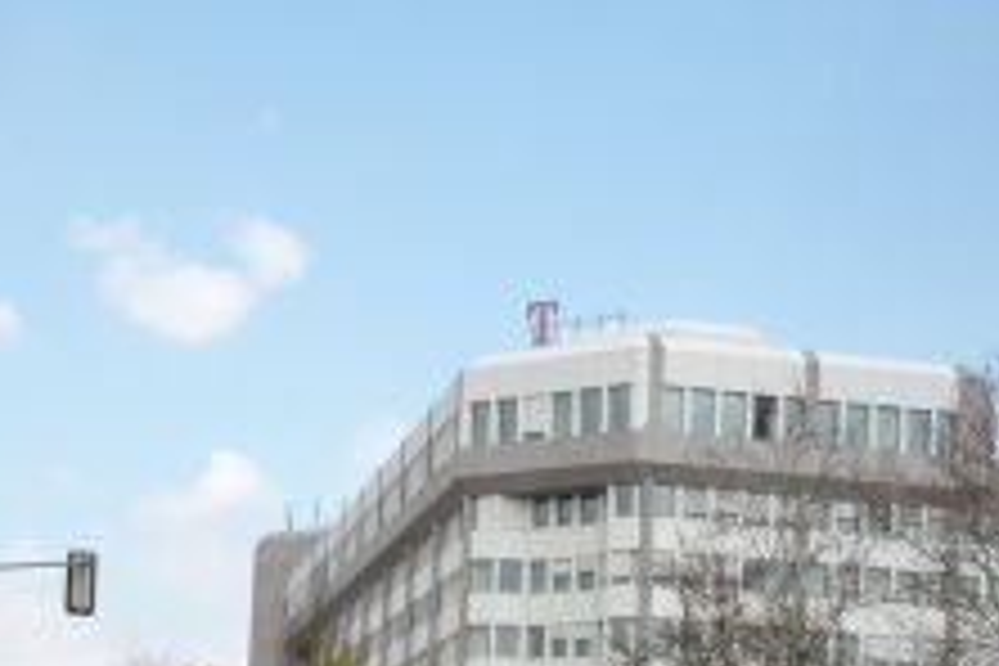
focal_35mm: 72
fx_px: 1998
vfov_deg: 18.0
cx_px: 356
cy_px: 801
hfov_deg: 27.9
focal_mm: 5.2
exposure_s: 1/400
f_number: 4.5
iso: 100
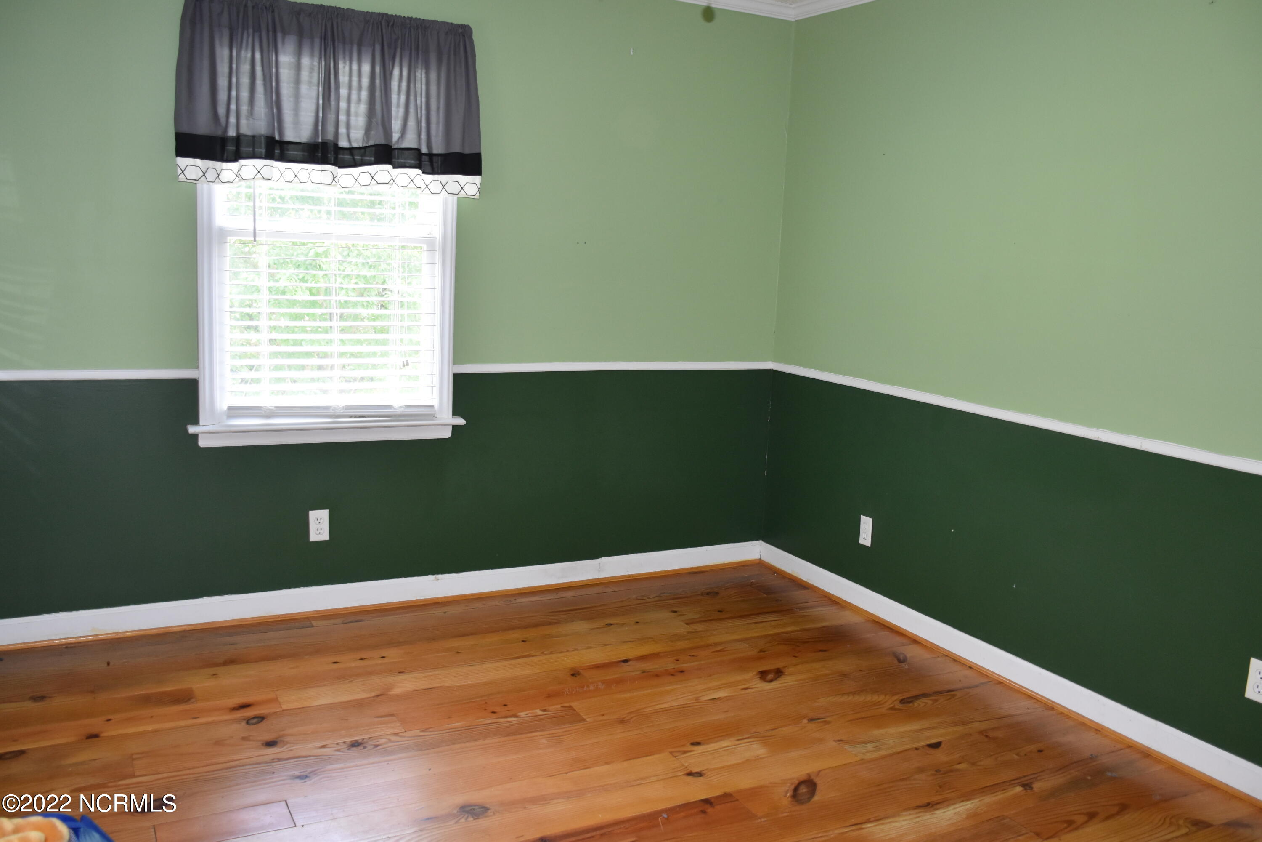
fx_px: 1052
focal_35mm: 30
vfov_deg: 43.6
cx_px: 631
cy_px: 421
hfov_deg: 61.9
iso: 800
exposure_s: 1/80
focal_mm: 20
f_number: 4.5
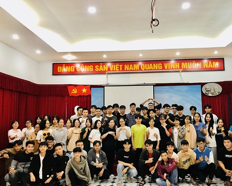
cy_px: 95
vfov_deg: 48.5
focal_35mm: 30
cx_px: 125
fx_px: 206
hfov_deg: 58.7
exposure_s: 1/16
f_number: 1.8
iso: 64
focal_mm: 3.99
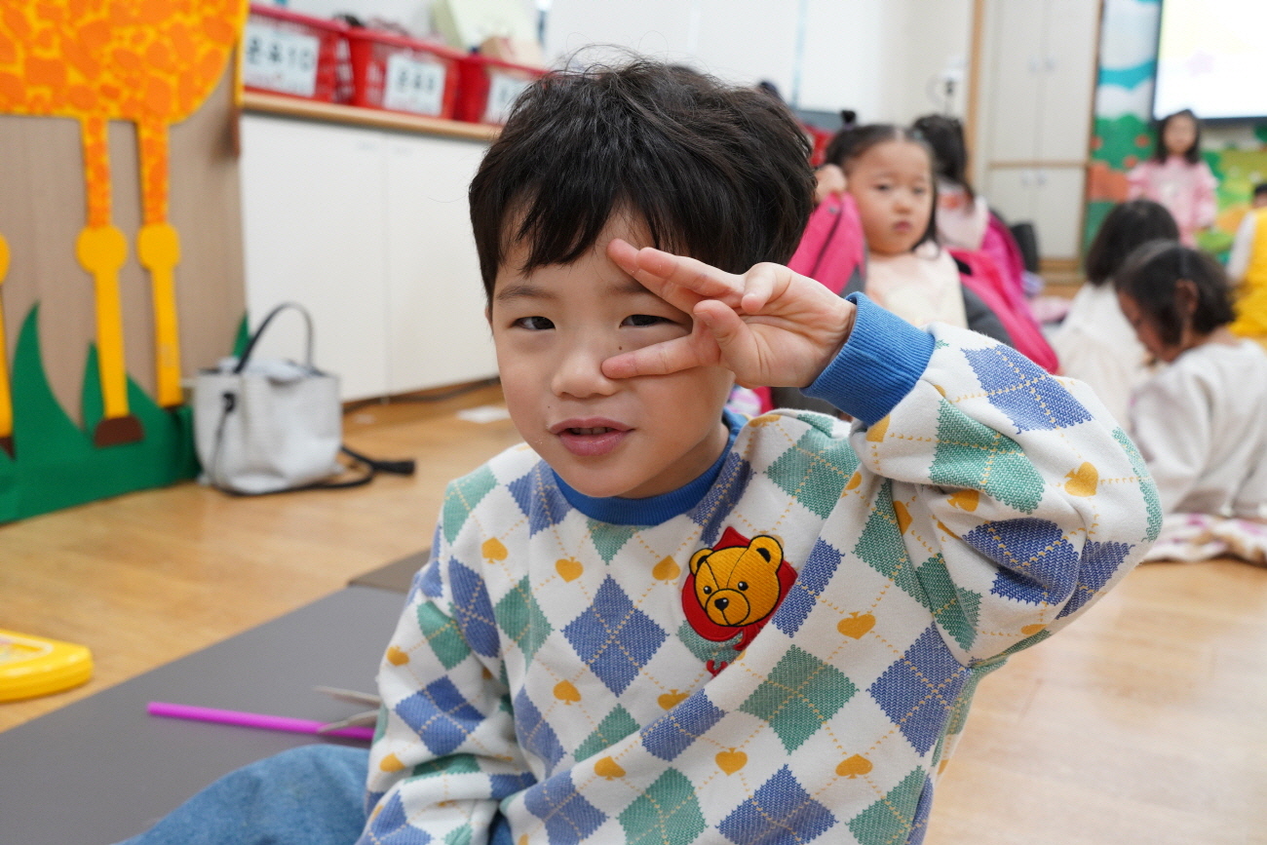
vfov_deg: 41.1
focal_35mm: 32
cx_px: 634
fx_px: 1126
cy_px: 422
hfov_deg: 58.7
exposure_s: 1/80
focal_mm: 32
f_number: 5.6
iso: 2500
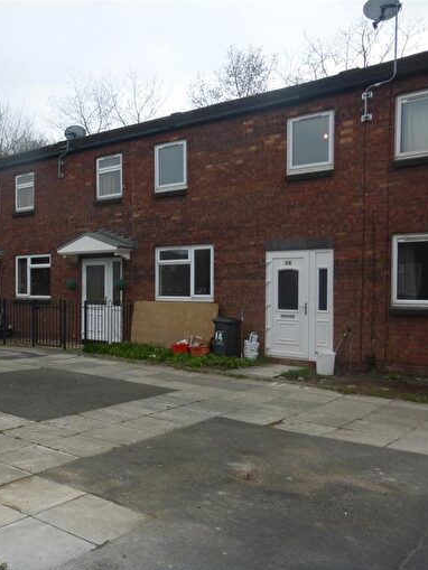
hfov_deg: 39.9
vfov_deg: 55.3
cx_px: 46
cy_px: 293
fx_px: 544
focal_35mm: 33
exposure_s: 1/400
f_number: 4
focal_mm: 4.3
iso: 100
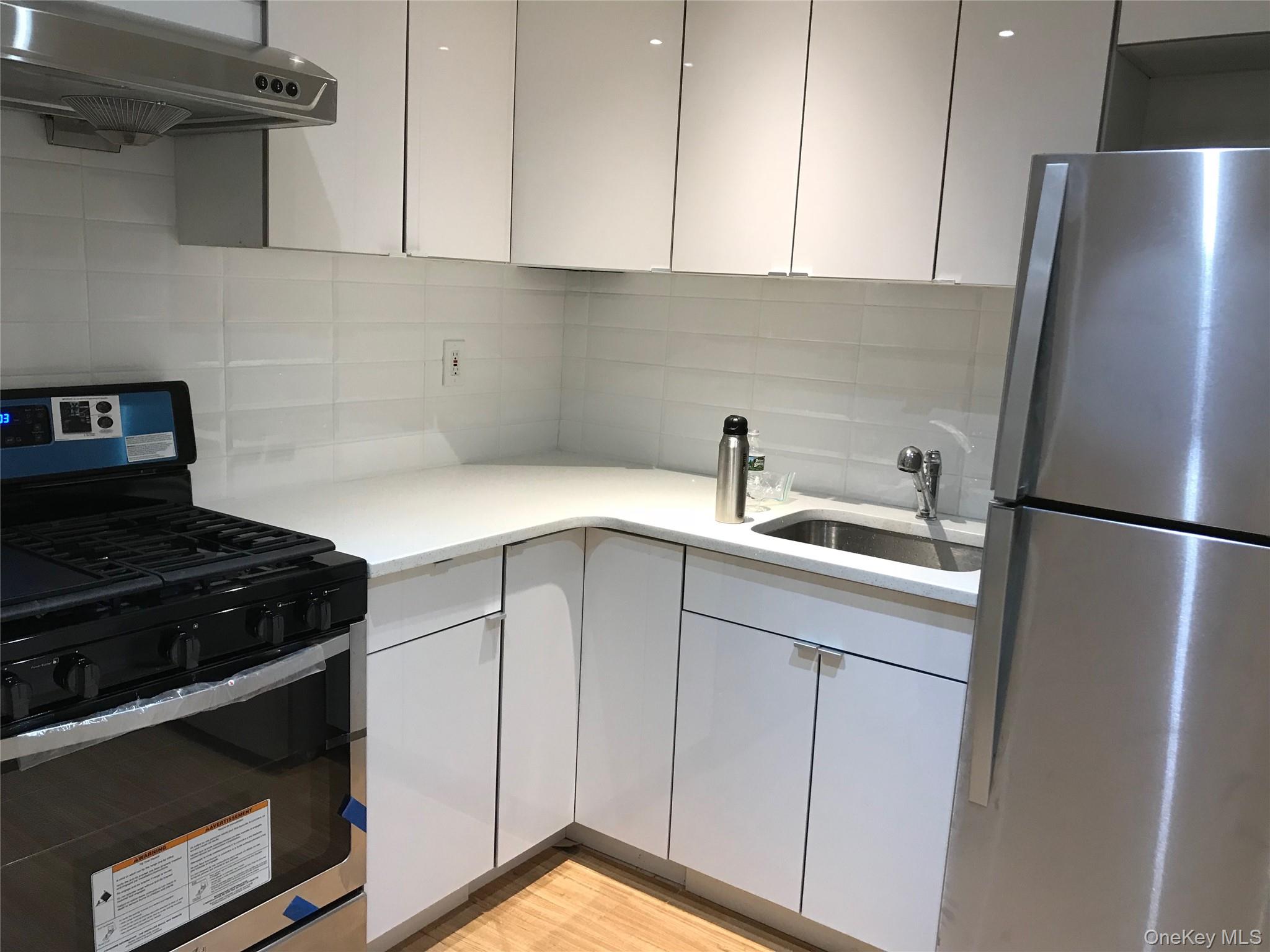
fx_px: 1027
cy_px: 476
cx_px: 635
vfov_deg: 49.7
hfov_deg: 63.4
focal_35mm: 28
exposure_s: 1/20
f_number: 1.8
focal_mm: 3.99
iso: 32
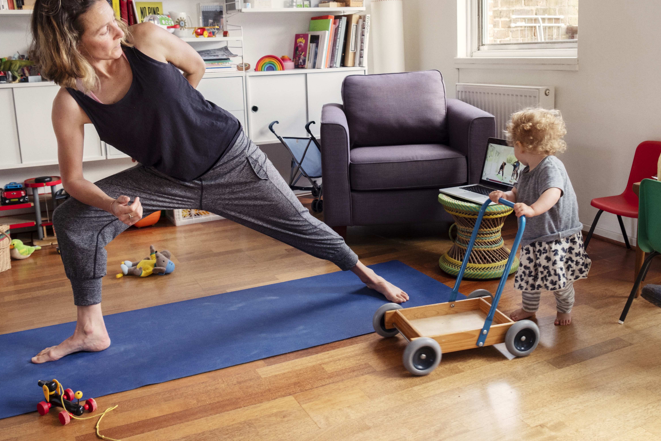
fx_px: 643
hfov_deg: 54.4
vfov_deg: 37.6
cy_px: 164
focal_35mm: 35
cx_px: 340
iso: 400
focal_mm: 18
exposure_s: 1/60
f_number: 4
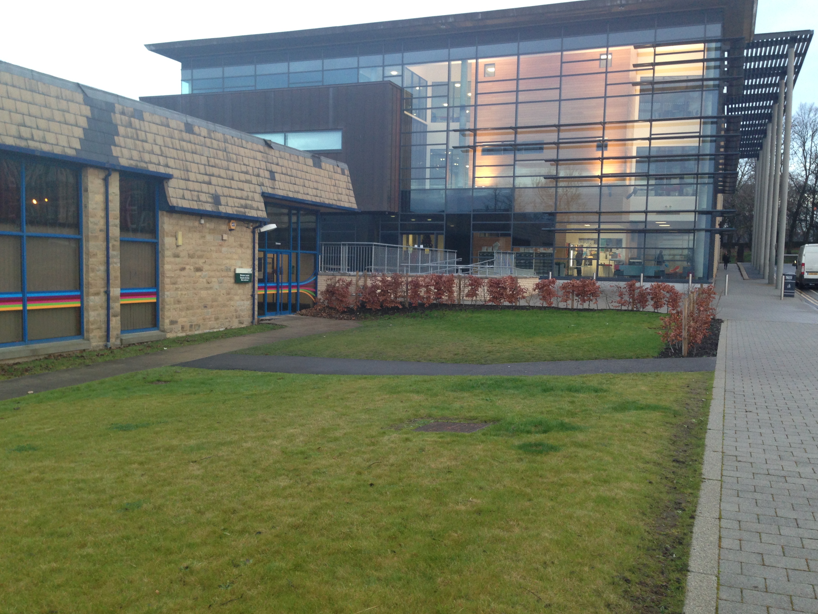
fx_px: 803
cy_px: 315
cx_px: 416
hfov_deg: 54.0
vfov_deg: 41.8
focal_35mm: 34
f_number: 2.4
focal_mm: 4.12
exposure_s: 1/20
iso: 80
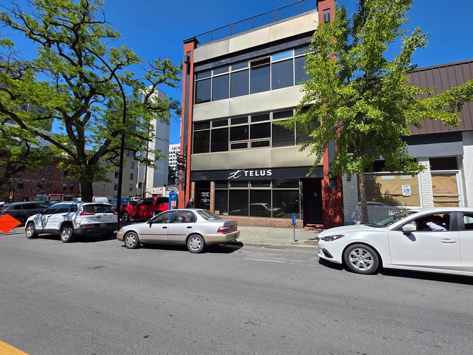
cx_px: 240
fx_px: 191
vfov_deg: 85.7
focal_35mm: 14
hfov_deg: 102.1
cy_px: 177
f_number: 1.9
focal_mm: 2.2
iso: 40
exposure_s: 1/2246
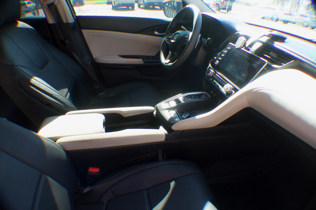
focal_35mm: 24
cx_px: 158
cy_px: 105
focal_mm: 8.8
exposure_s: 1/100
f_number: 2.8
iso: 125
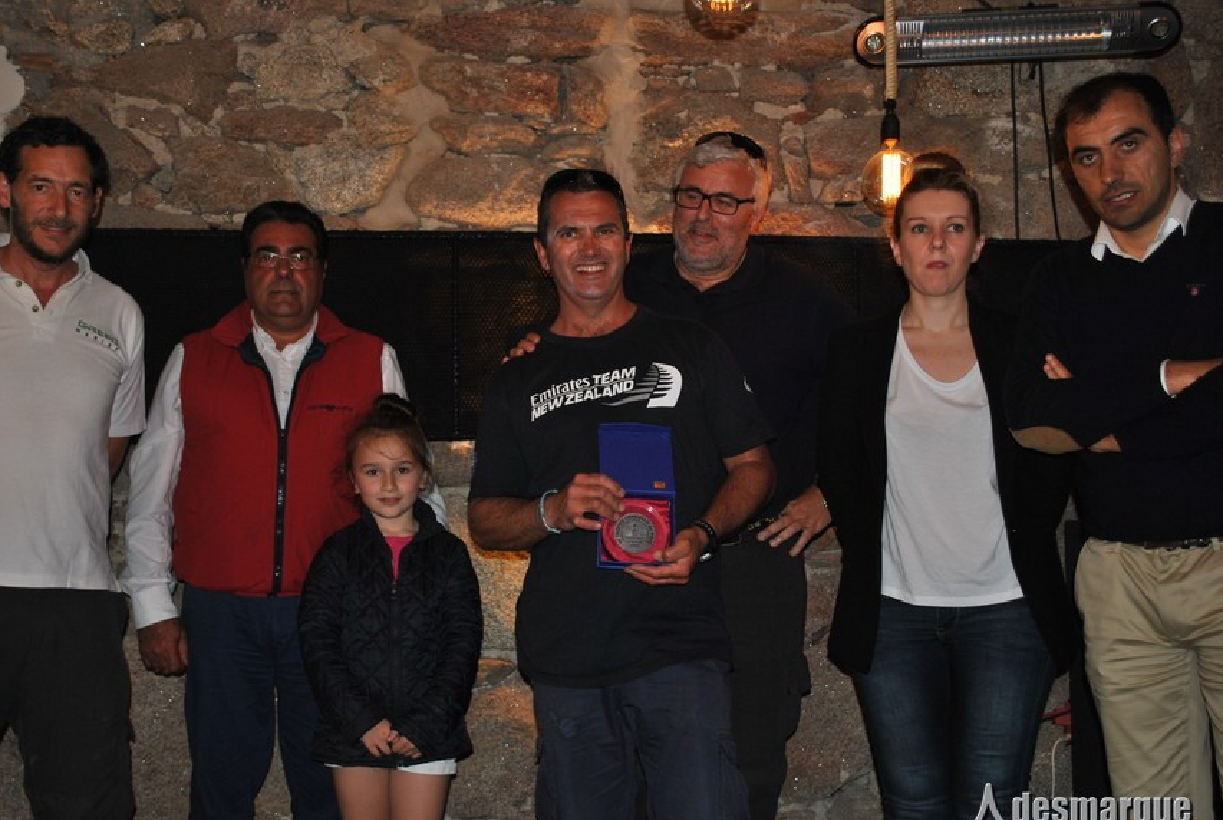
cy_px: 425
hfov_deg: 47.3
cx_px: 589
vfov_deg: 32.7
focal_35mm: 41
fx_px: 1395
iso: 200
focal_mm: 26
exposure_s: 1/60
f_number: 4.2
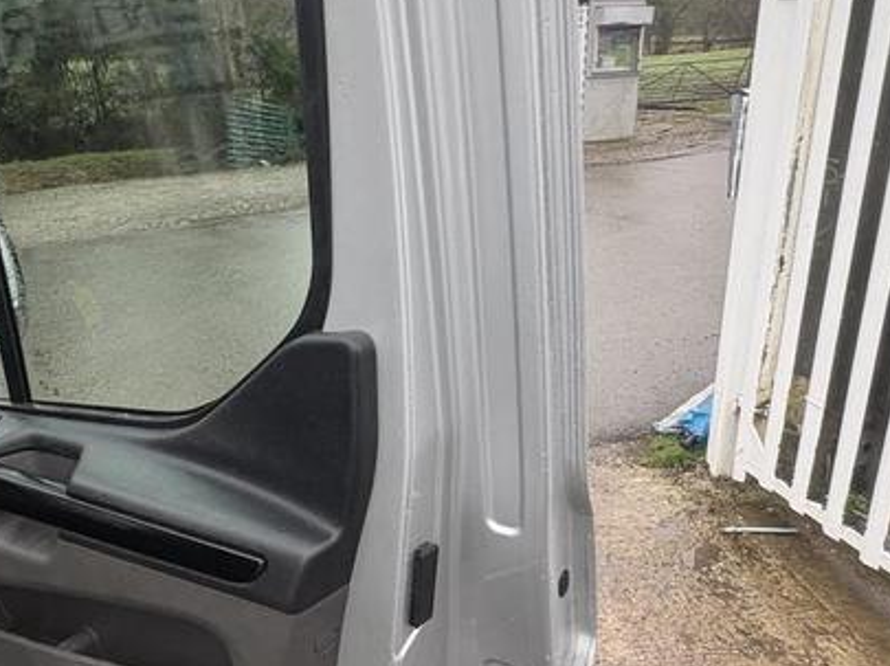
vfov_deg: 45.3
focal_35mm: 31
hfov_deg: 57.9
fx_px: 796
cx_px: 356
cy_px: 371
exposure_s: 1/99
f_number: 2.2
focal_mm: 2.22
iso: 80
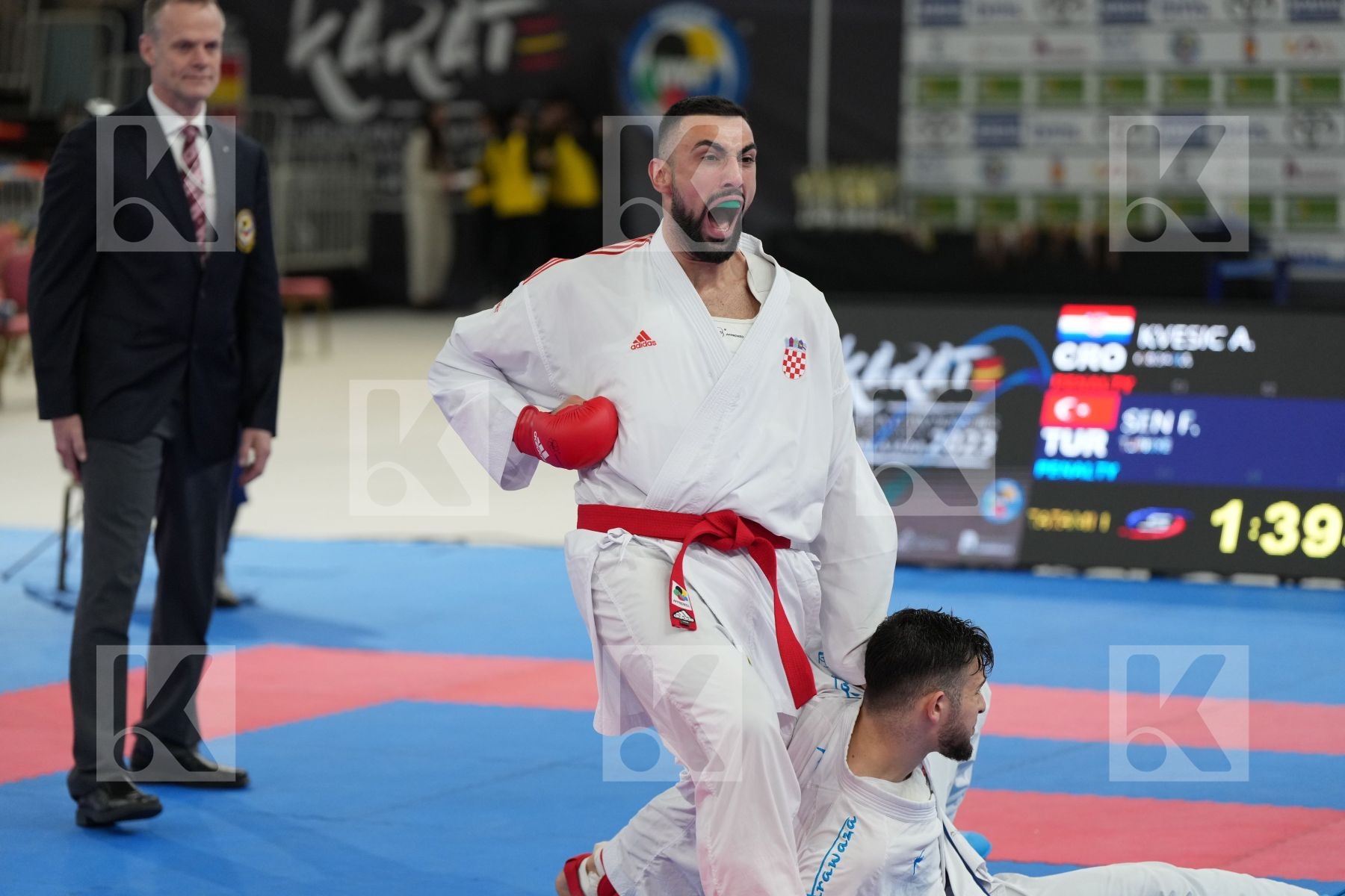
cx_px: 672
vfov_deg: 10.8
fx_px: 4744
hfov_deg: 16.1
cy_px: 448
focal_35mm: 127
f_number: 2.8
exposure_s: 1/1000
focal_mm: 127
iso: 2000
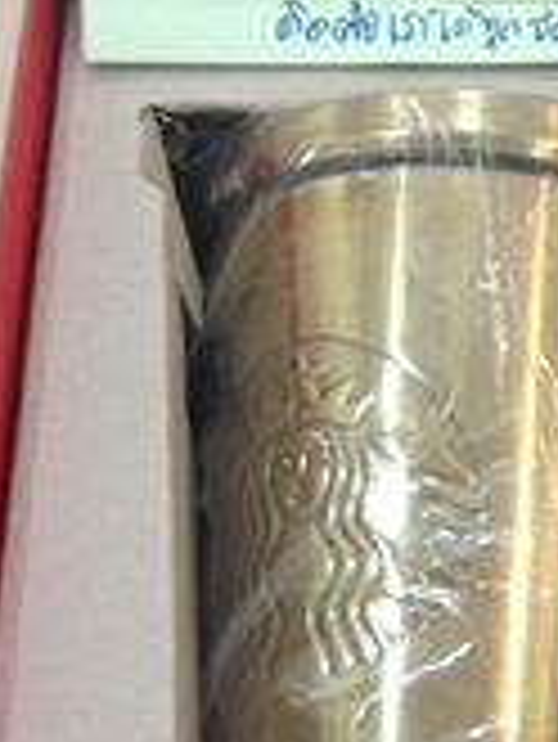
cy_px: 499
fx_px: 1825
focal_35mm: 85
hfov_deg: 17.2
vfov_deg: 22.9
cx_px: 450
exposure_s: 1/20
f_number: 2.4
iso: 200
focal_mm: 4.28
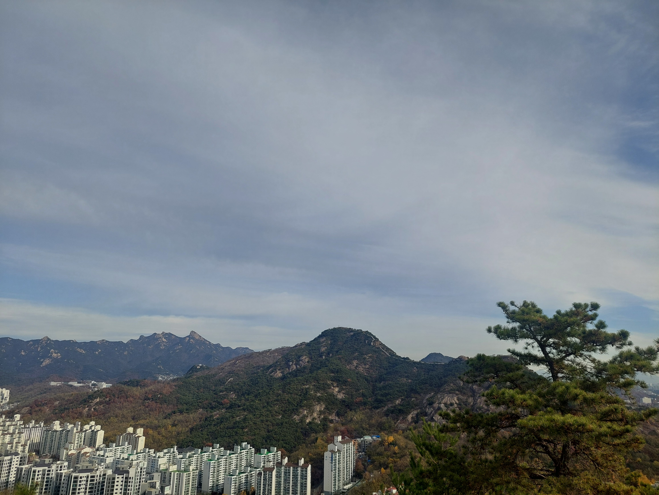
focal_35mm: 25
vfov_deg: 54.9
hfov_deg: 69.4
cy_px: 248
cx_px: 330
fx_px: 476
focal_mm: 5.23
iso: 40
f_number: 1.8
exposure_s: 1/2490
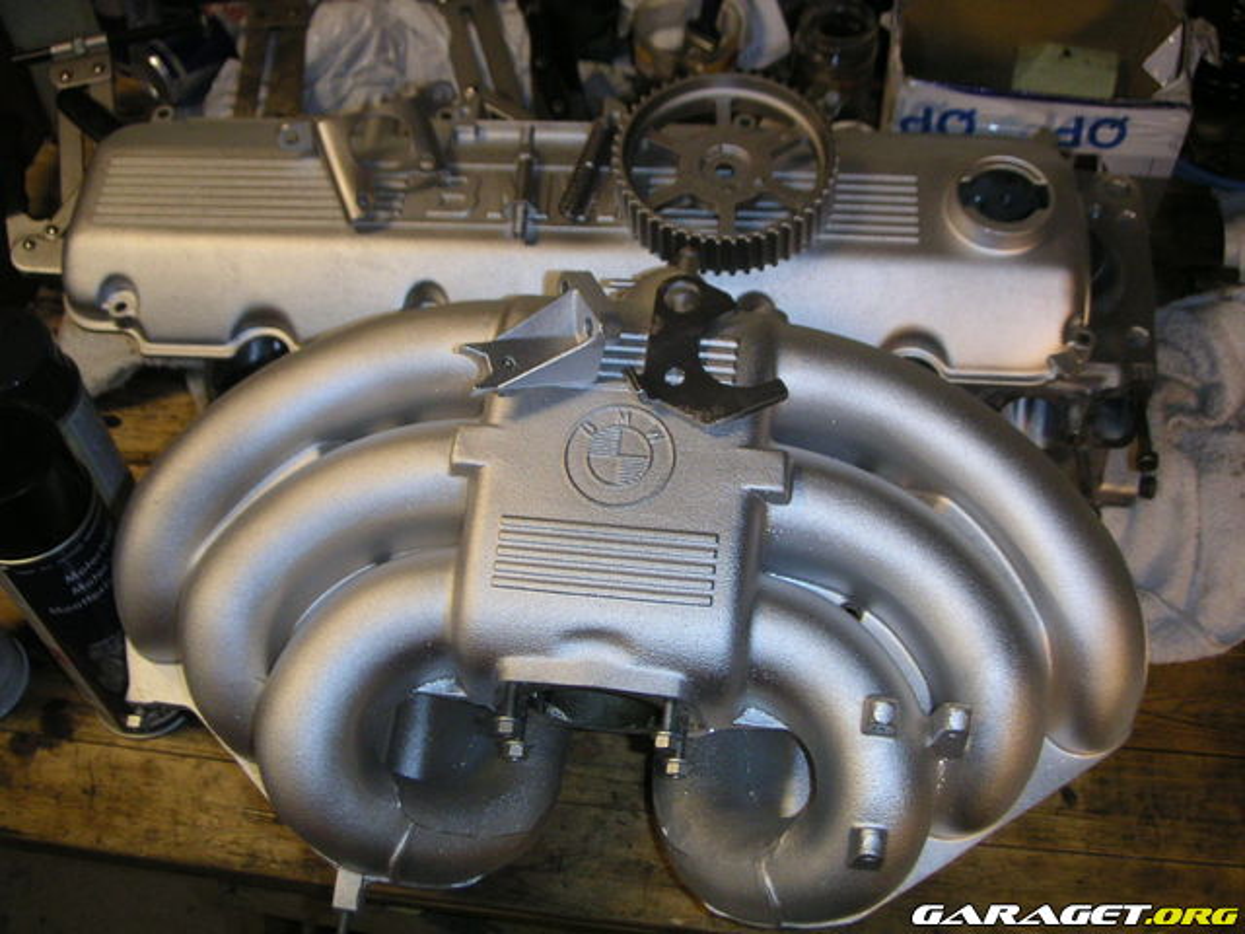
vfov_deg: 37.7
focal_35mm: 38
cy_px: 467
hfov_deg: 49.0
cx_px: 622
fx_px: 1367
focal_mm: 6
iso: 160
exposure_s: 1/45
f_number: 2.8
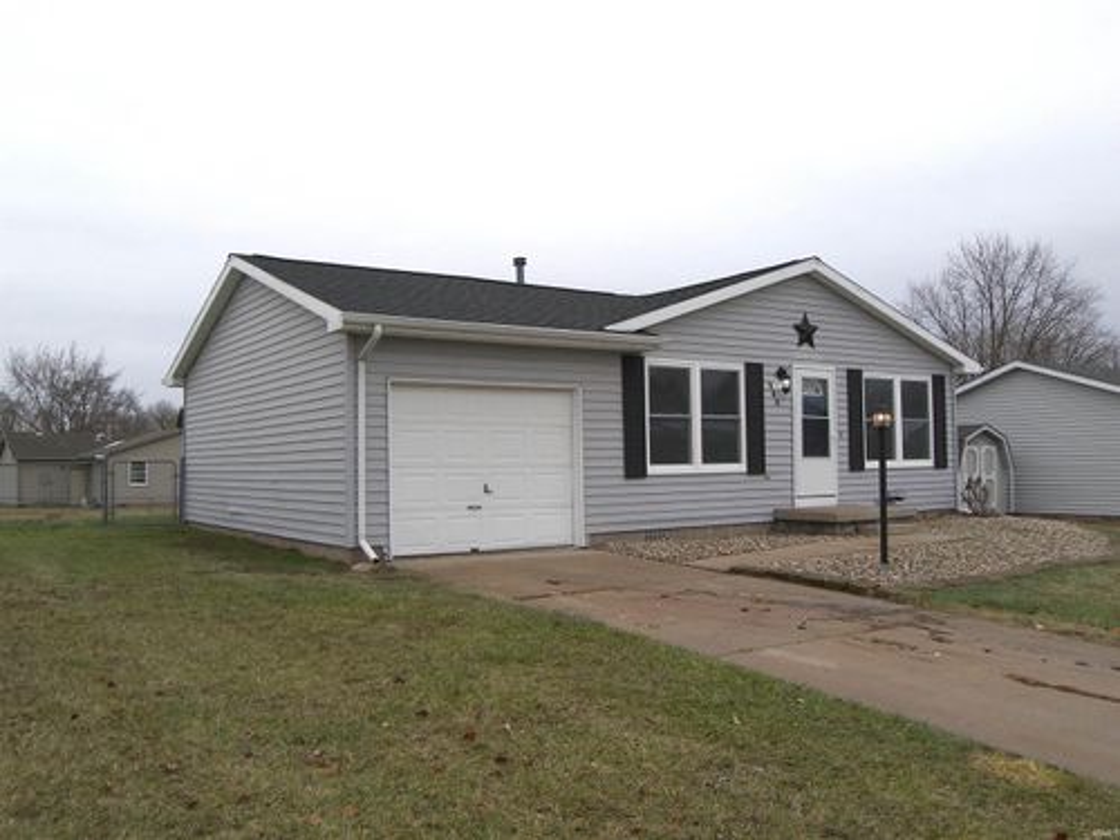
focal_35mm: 30
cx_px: 560
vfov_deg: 46.8
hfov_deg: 60.0
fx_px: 971
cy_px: 420
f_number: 3.2
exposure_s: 1/160
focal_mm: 6.4
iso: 50
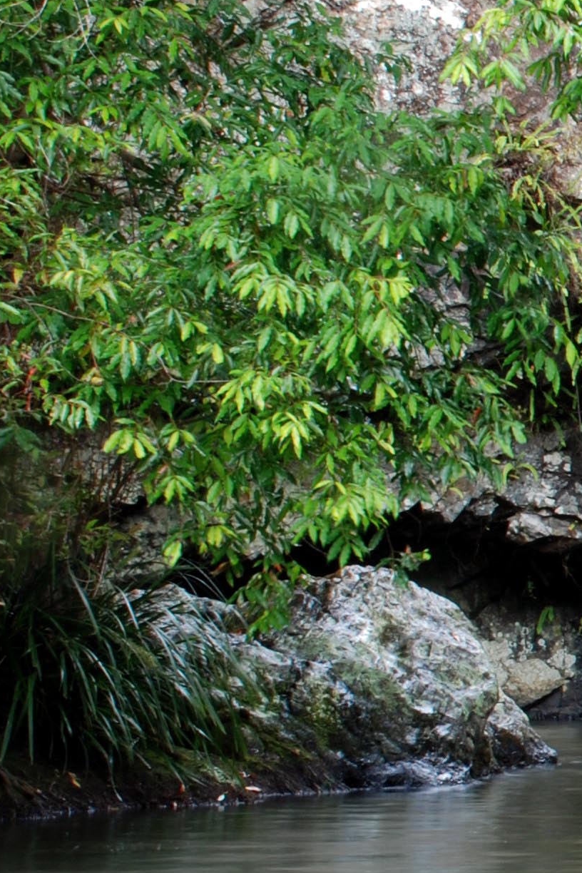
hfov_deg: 8.3
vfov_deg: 13.5
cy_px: 544
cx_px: 1372
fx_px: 3686
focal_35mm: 152
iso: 100
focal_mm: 32
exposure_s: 1/1.6
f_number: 20
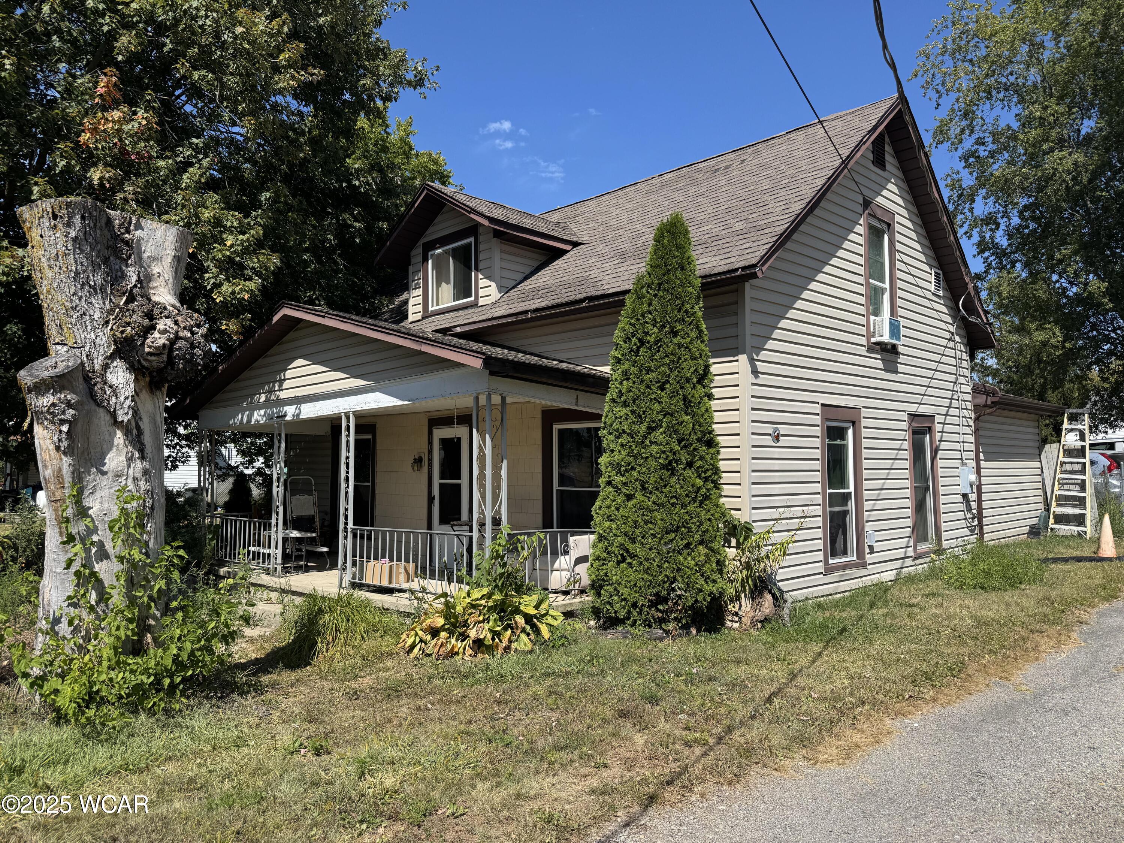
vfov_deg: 56.8
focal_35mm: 24
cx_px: 562
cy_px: 422
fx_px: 779
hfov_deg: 71.6
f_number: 1.78
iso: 80
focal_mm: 6.76
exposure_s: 1/4310
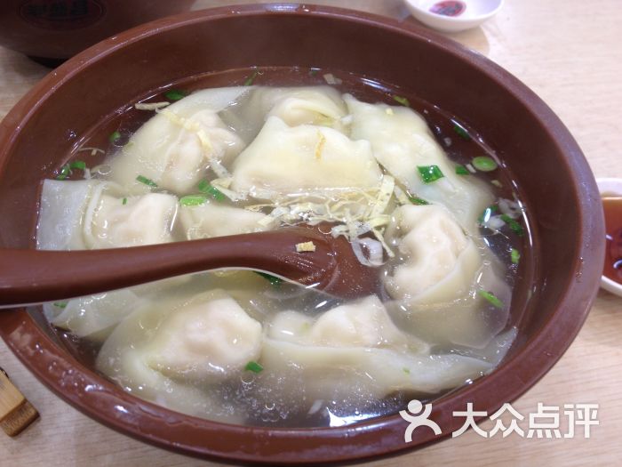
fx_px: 629
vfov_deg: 40.7
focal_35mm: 35
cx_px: 311
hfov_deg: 52.6
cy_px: 234
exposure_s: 1/24
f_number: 2.4
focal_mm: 4.28
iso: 50
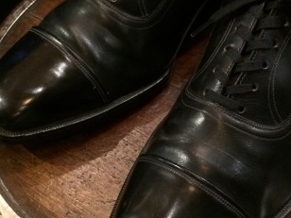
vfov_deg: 22.2
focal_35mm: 66
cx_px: 196
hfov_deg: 29.2
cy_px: 70
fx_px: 555
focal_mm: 4.15
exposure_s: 1/25
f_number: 2.2
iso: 320
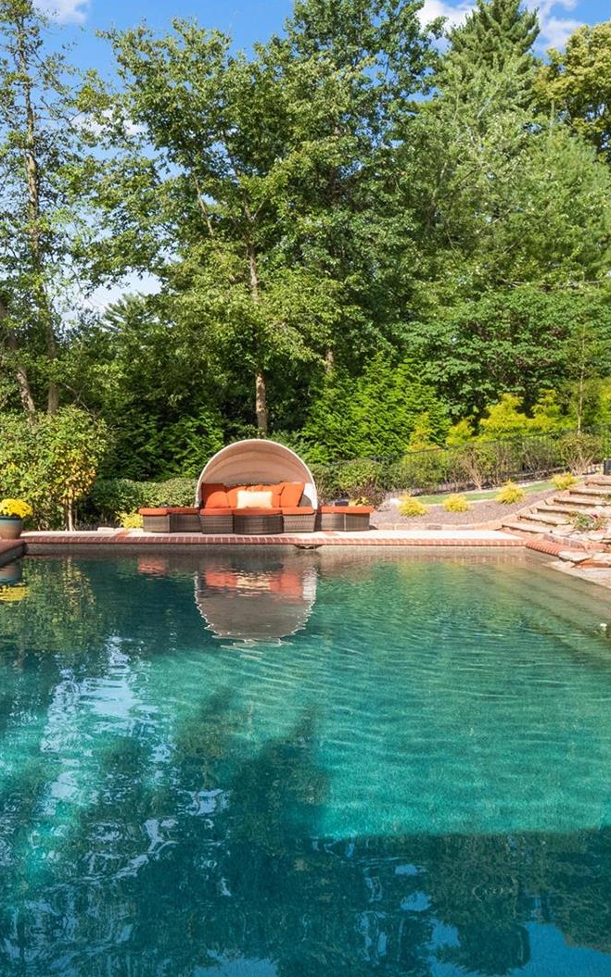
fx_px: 906
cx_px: 244
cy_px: 487
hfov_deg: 37.1
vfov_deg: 56.7
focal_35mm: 34
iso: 400
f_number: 10
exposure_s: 1/200
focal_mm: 11
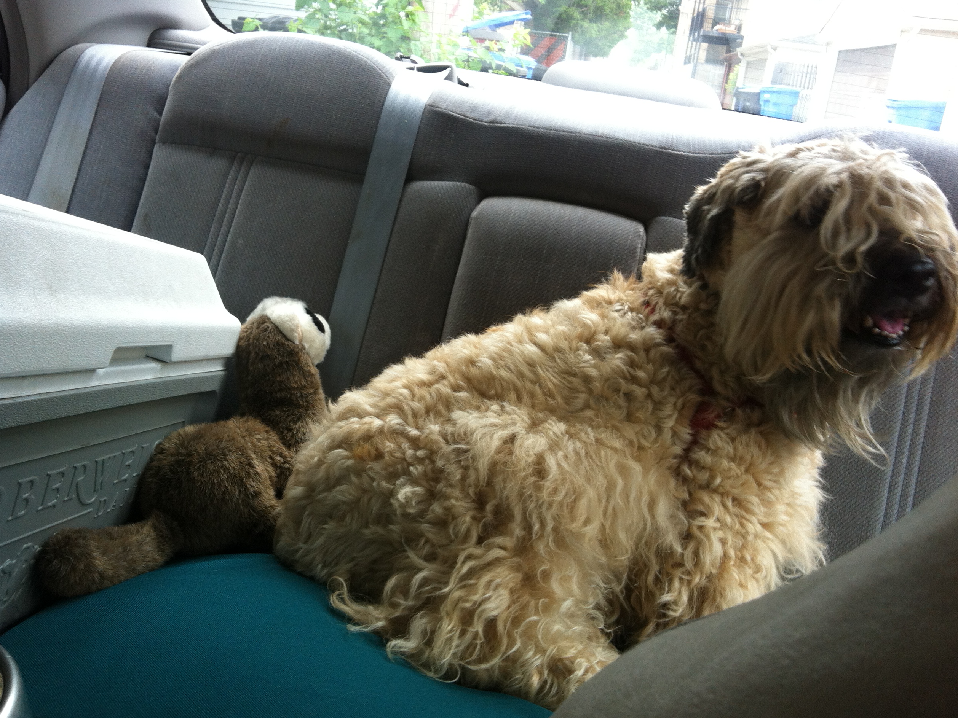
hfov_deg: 51.4
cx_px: 473
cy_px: 363
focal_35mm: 36
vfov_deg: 39.7
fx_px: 996
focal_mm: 3.85
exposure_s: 1/24
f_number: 2.8
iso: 80
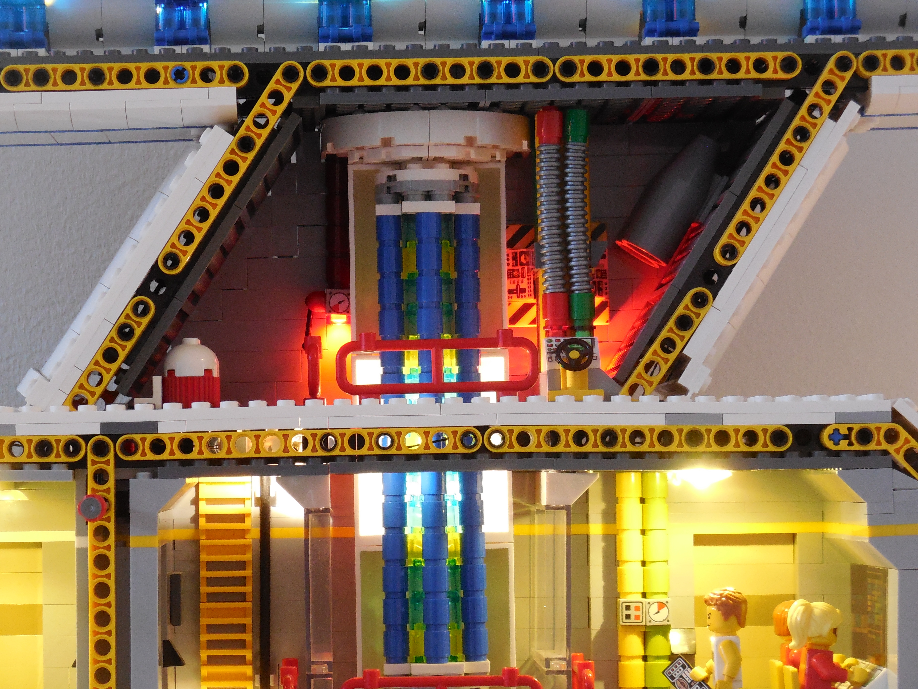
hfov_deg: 15.6
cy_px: 344
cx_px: 459
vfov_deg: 11.8
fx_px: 3341
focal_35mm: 126
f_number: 5
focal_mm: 22.4
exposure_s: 1/8
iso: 800
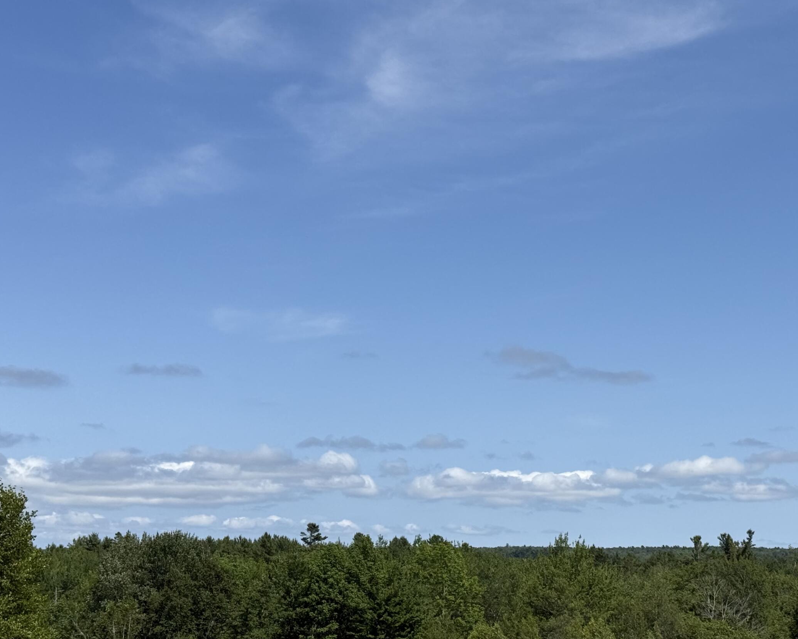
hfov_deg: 27.7
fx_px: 1606
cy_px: 432
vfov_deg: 22.4
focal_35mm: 68
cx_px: 532
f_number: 1.78
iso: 80
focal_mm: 6.76
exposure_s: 1/8772
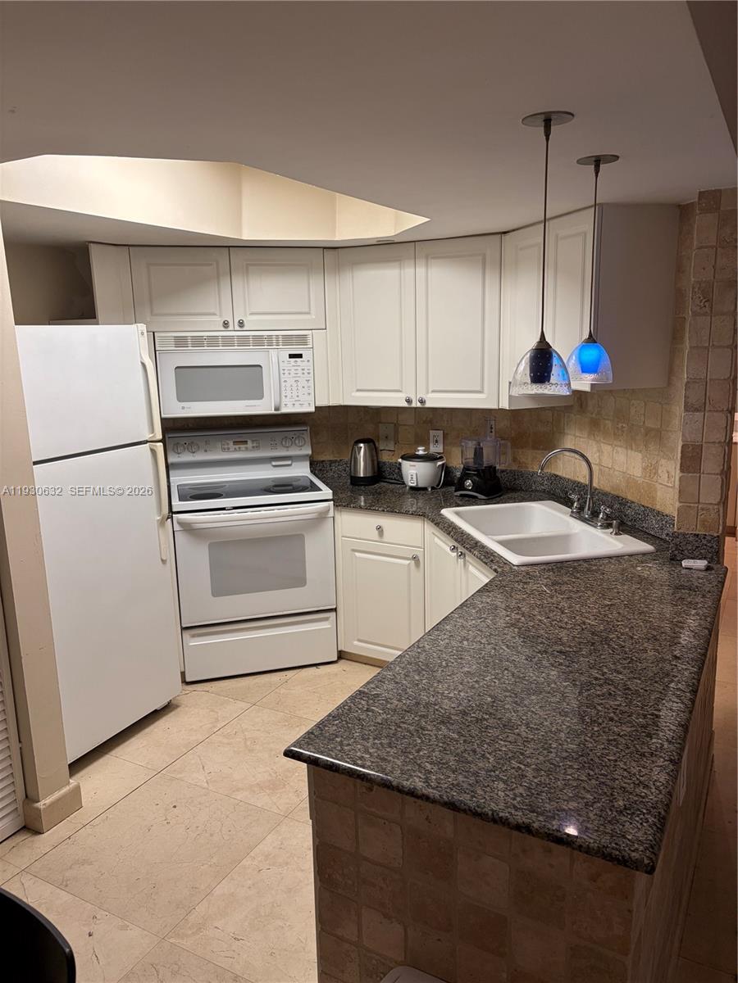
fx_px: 739
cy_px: 492
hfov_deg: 53.1
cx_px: 369
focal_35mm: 26
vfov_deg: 67.3
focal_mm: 5.96
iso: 125
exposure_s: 1/120
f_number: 1.6
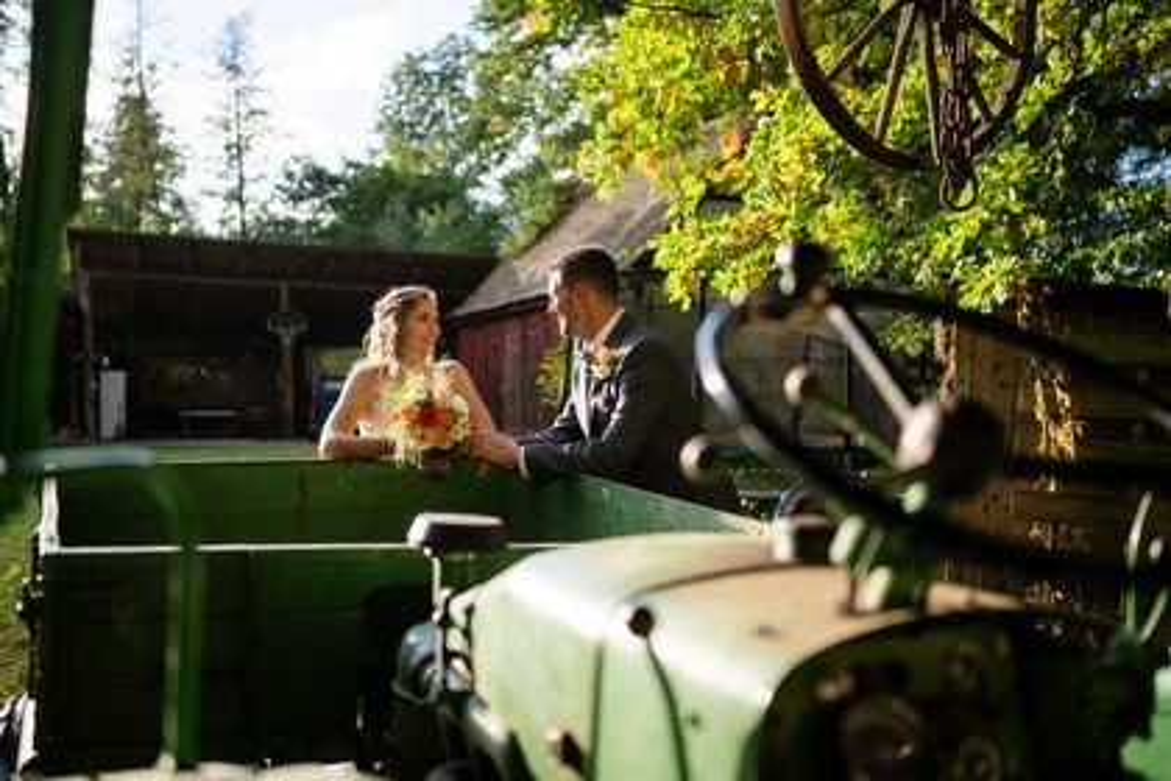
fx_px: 1138
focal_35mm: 35
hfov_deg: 54.4
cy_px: 390
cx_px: 586
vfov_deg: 37.9
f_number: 1.8
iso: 200
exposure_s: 1/3200
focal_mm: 35
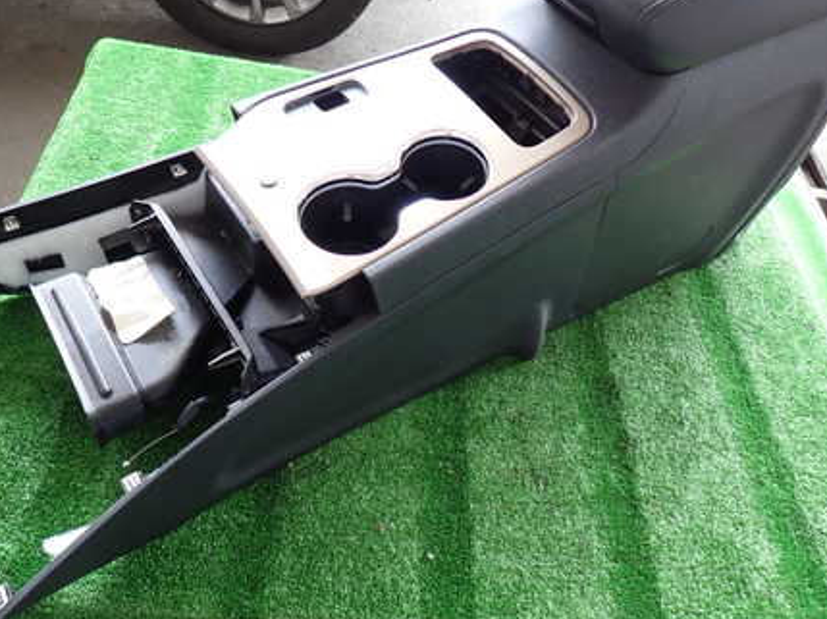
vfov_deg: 40.6
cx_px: 386
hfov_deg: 52.6
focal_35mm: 35
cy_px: 270
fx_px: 835
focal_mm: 4.5
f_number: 2
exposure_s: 1/60
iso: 125
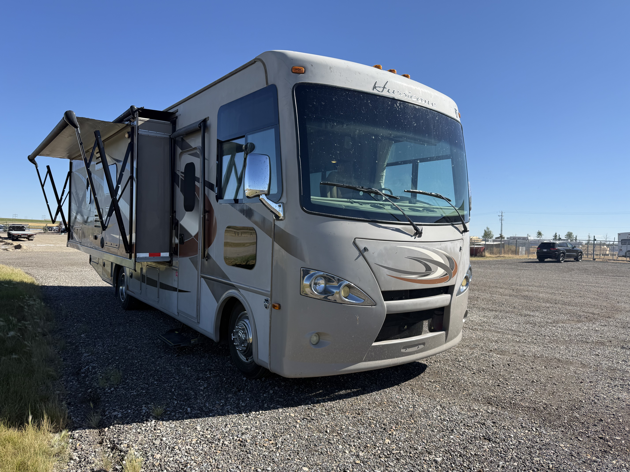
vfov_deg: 56.8
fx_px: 437
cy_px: 236
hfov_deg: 71.6
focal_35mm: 24
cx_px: 315
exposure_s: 1/3145
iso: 80
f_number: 1.78
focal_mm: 6.76
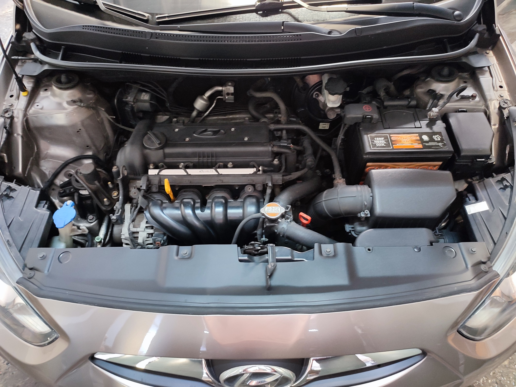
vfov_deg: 54.9
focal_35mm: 25
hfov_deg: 69.4
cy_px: 194
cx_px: 258
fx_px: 373
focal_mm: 6.04
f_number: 1.9
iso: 654
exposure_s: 1/17
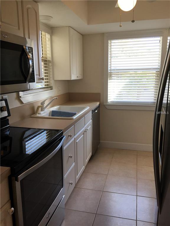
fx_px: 190
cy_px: 113
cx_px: 85
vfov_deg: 61.7
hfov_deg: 48.2
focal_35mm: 29
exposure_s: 1/100
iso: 32
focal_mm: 4.15
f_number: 2.2
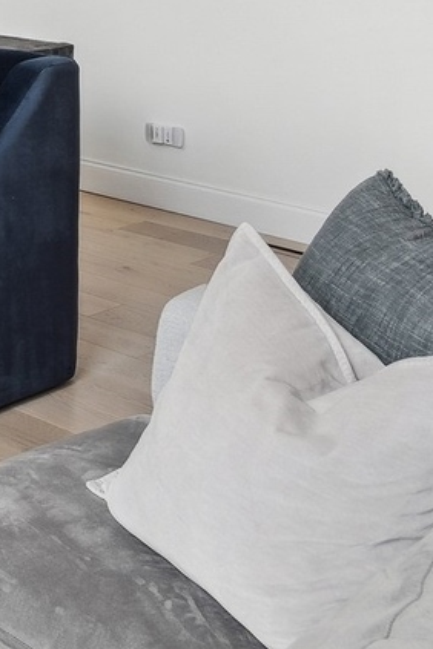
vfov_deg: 26.2
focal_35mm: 69
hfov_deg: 14.4
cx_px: -551
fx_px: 1245
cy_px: -121
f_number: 8
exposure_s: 1/20
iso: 250
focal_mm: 12
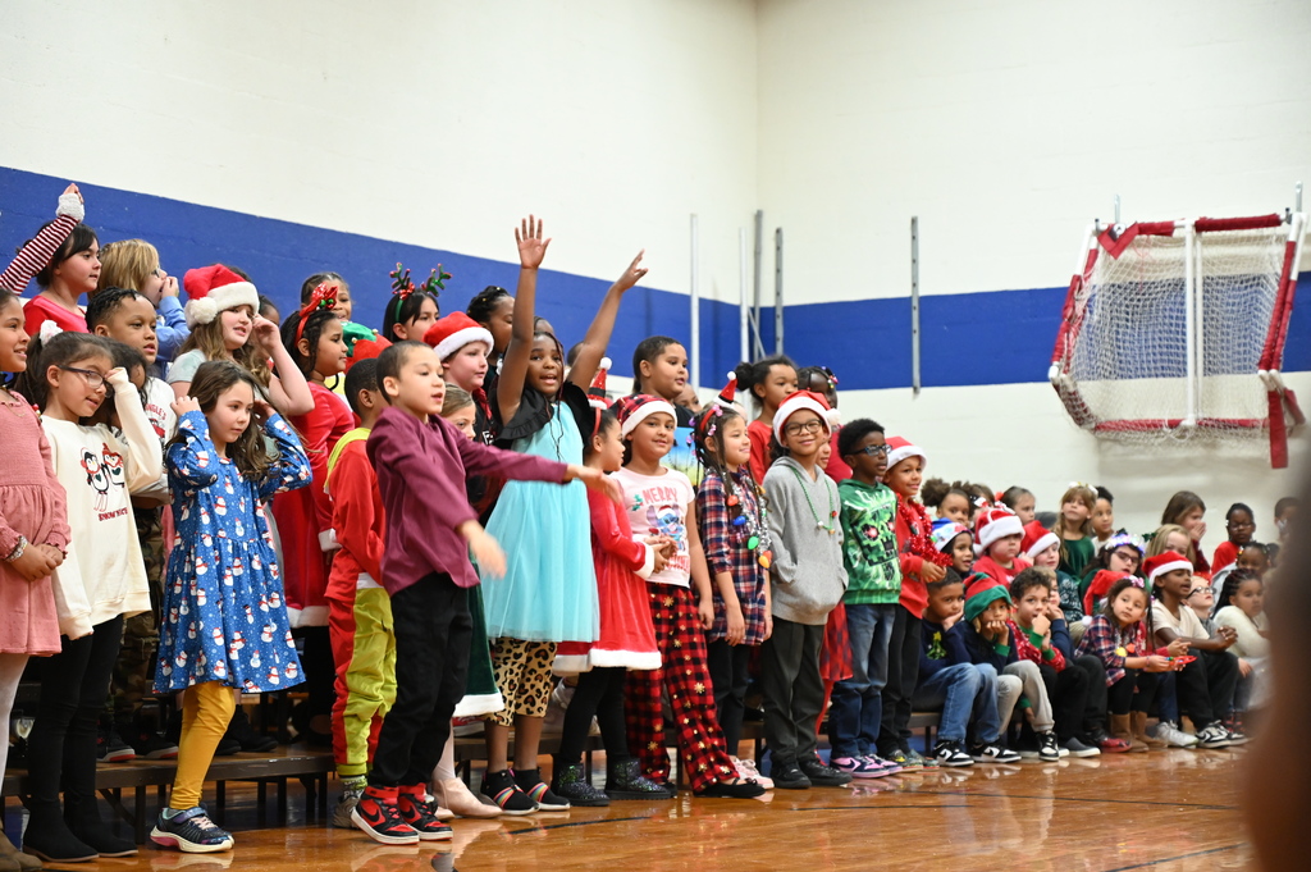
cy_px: 436
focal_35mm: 70
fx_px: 2547
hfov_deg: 28.9
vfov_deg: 19.4
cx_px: 656
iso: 3200
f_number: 4
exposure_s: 1/125
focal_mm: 70
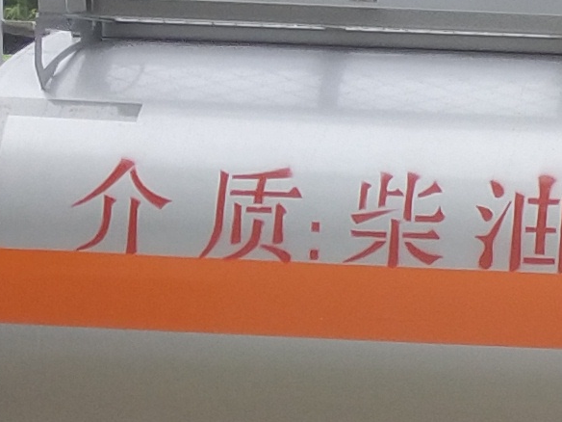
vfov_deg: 7.1
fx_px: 3361
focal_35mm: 207
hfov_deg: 8.5
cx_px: 1502
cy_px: 633
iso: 125
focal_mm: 3.95
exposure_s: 1/272
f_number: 1.8
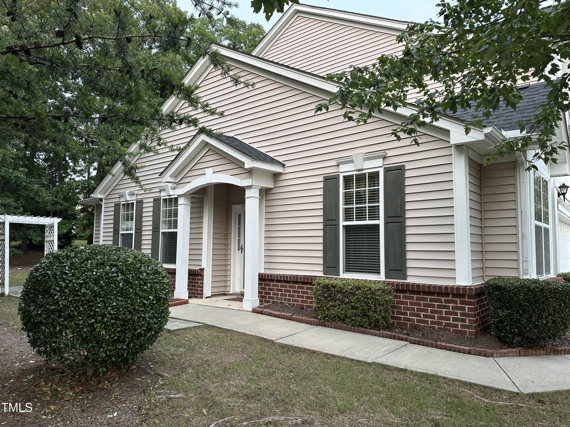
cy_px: 214
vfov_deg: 56.8
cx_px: 285
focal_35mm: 24
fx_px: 395
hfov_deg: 71.6
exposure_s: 1/685
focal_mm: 6.86
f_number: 1.78
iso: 80
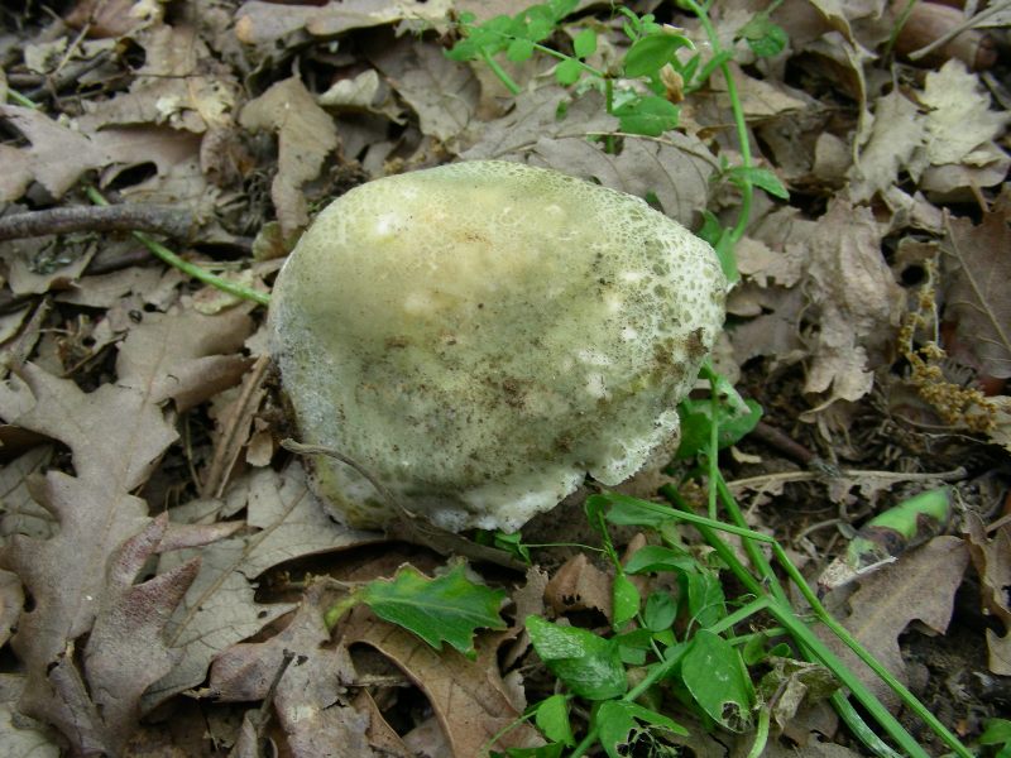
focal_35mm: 38
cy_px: 379
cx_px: 506
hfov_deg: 49.0
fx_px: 1110
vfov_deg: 37.7
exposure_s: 1/14.7
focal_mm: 6.3
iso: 50
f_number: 3.5
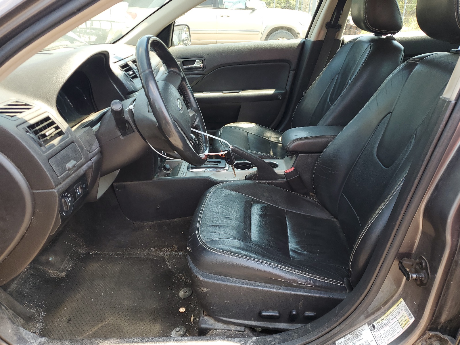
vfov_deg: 53.1
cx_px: 230
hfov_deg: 67.3
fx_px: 346
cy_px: 172
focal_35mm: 26
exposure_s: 1/227
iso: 50
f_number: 1.5
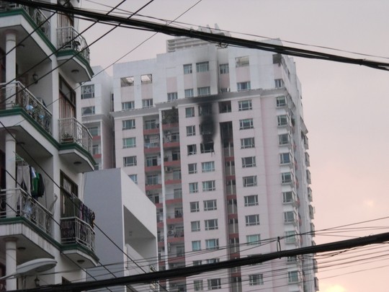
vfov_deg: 12.0
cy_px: 146
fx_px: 1393
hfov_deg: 15.9
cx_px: 194
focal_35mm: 124
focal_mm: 20.49
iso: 400
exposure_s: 1/20
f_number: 6
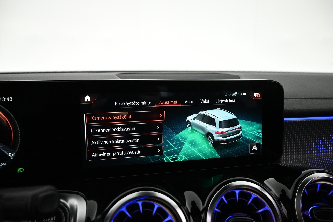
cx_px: 166
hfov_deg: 73.7
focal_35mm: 24
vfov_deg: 53.1
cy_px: 111
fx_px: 222
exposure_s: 1/80
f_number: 3.5
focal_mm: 16
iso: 1600
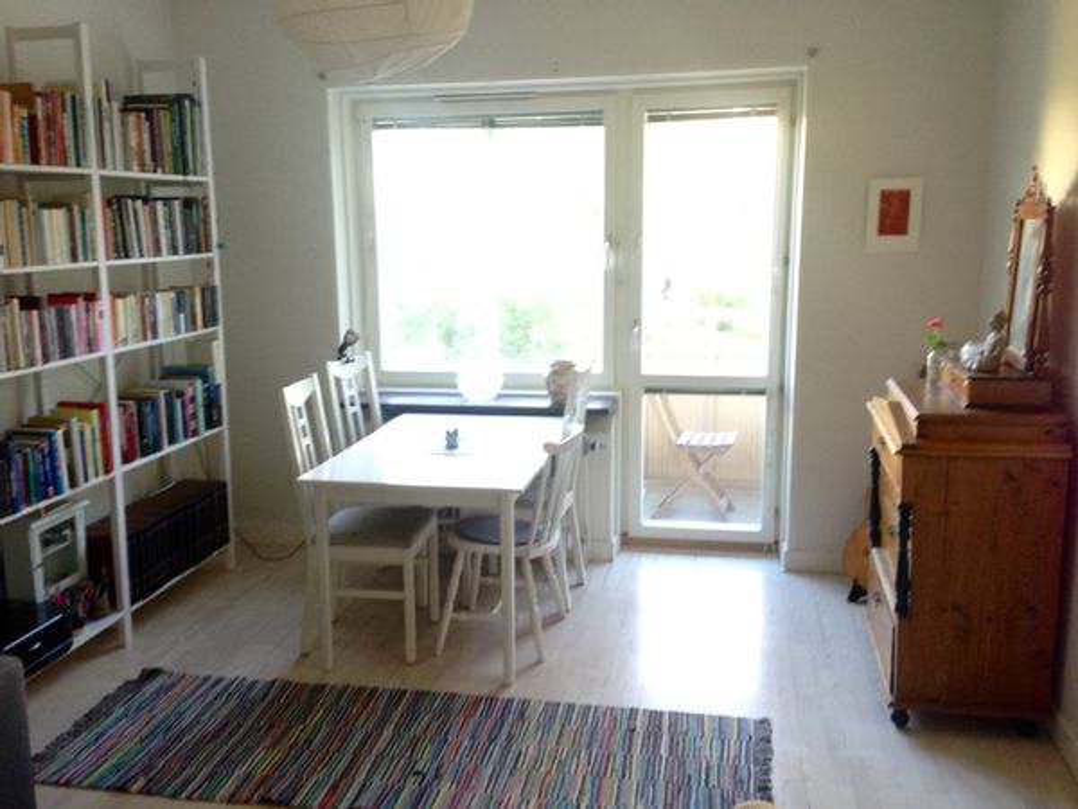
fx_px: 1028
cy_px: 404
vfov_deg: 42.9
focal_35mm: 33
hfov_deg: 55.4
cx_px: 539
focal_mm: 4.12
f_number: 2.4
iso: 125
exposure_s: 1/20
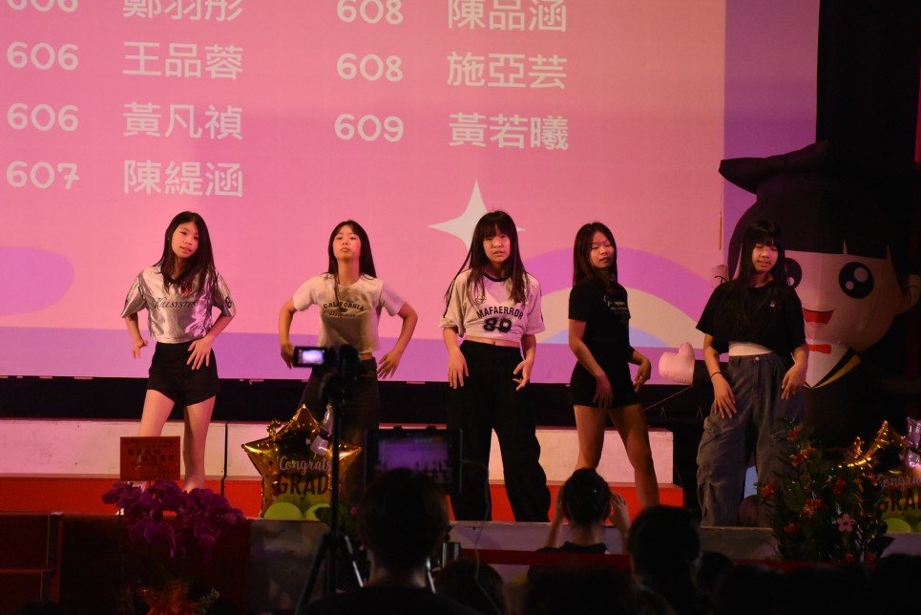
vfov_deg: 8.6
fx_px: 4083
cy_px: 290
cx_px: 416
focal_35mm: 160
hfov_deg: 12.9
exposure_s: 1/125
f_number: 5.3
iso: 3600
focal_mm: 95
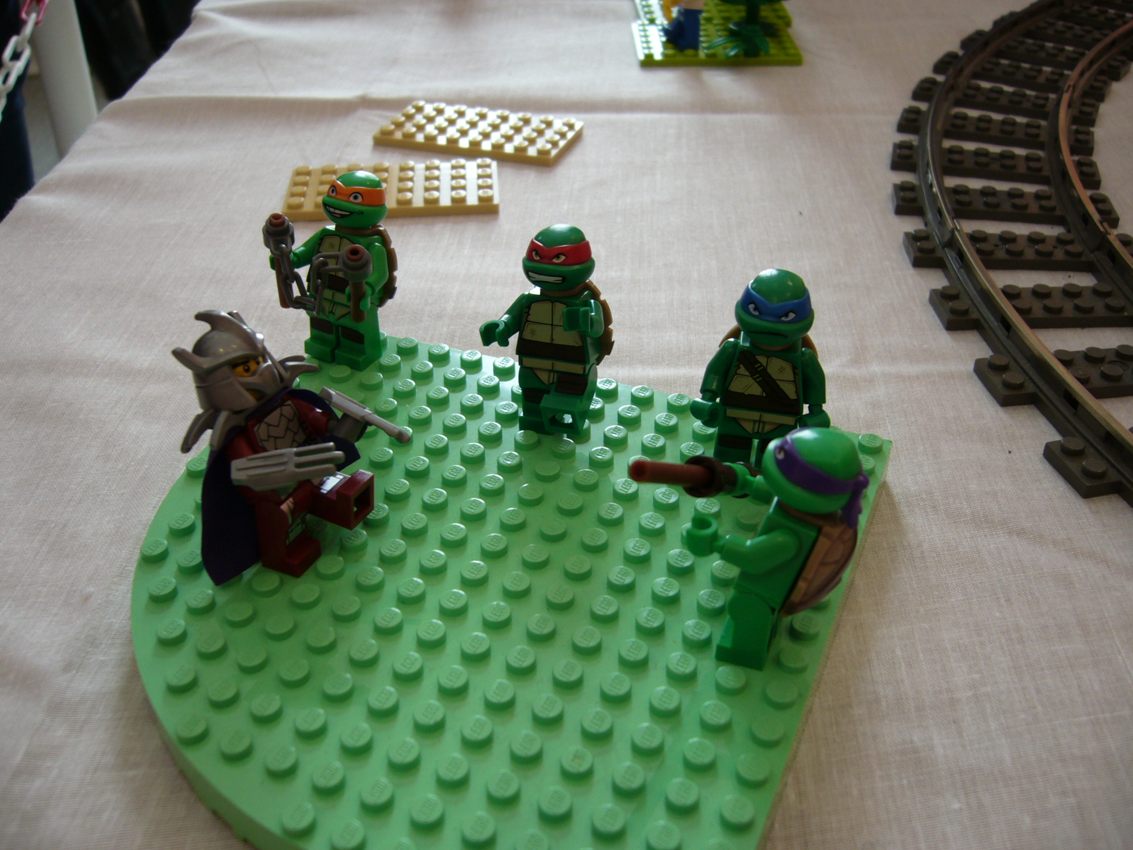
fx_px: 1146
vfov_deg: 40.7
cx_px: 566
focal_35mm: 35
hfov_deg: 52.6
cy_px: 425
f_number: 2.8
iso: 80
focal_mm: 5.8
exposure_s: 1/40
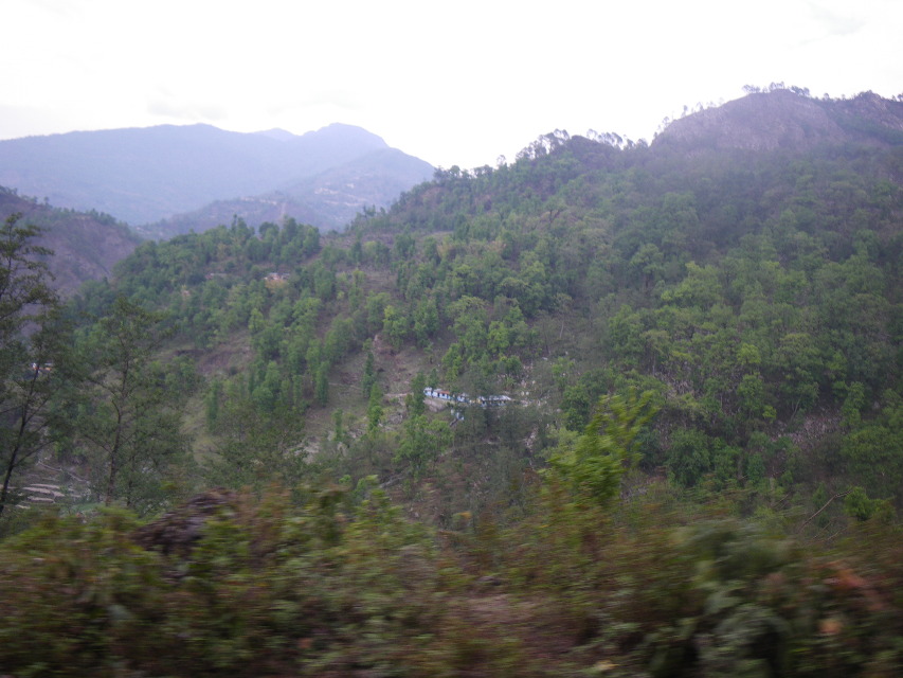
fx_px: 731
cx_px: 452
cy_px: 339
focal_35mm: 28
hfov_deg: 63.4
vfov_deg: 49.8
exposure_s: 1/125
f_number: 3.5
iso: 50
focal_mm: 5
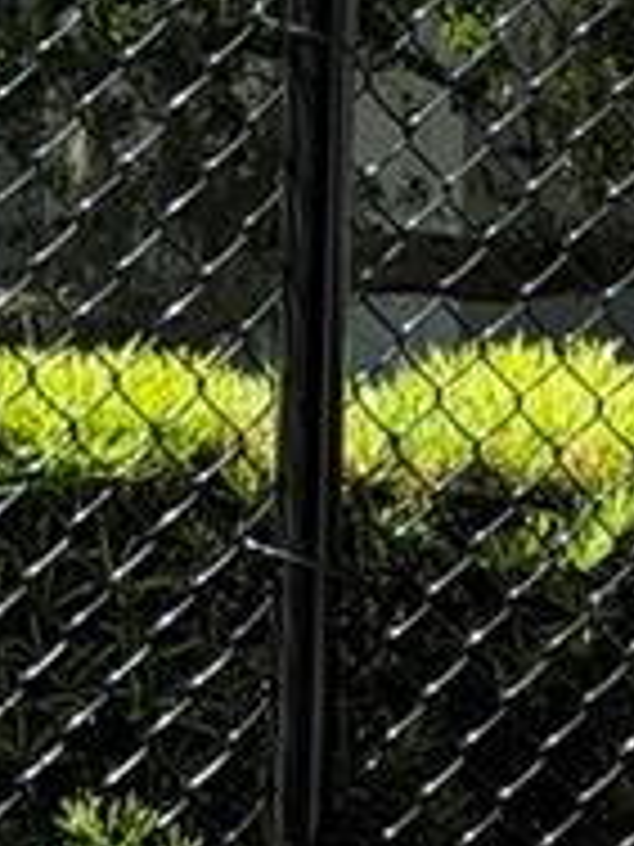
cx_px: 1335
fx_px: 7497
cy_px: 1544
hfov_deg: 4.8
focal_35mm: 307
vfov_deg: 6.3
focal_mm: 6.76
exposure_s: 1/1678
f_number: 1.78
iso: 64
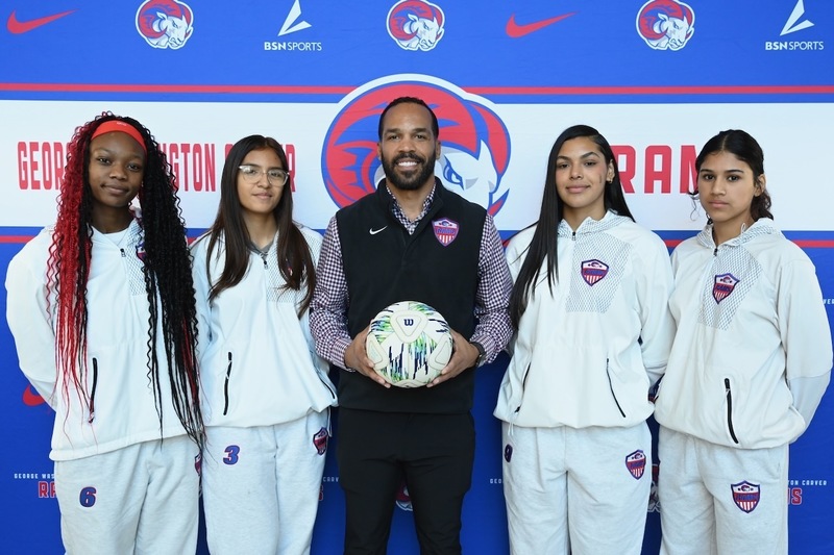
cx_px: 417
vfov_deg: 37.8
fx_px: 811
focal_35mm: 35
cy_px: 278
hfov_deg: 54.4
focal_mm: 35
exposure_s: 1/200
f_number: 4
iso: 2500
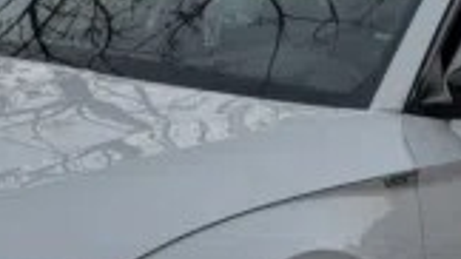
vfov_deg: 9.9
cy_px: -199
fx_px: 1418
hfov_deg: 18.4
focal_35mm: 116
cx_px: 151
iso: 50
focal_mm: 6.76
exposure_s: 1/121
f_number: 1.78
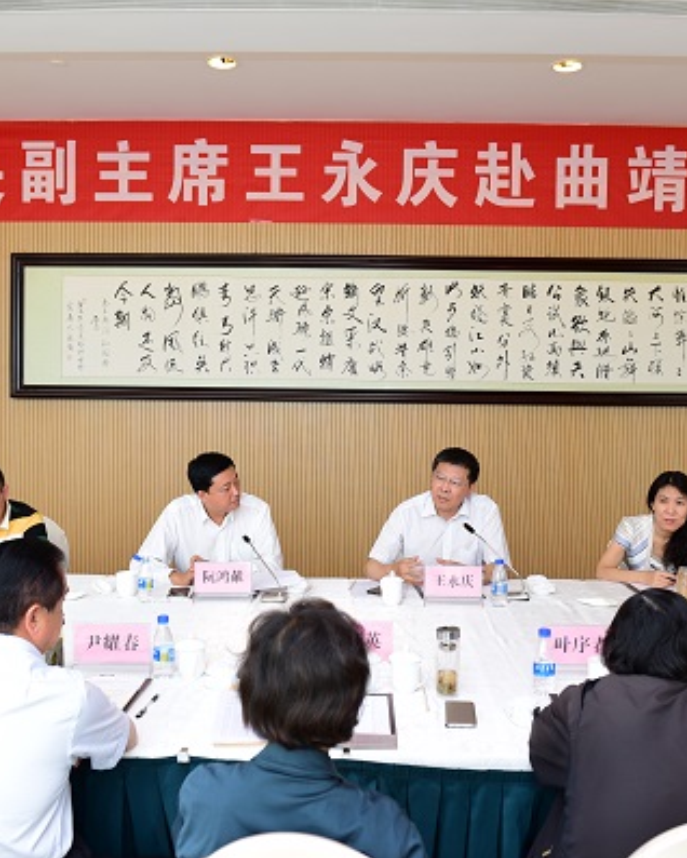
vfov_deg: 52.8
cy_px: 430
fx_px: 863
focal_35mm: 34
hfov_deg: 43.4
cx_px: 367
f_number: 4
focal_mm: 24
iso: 640
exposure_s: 1/250
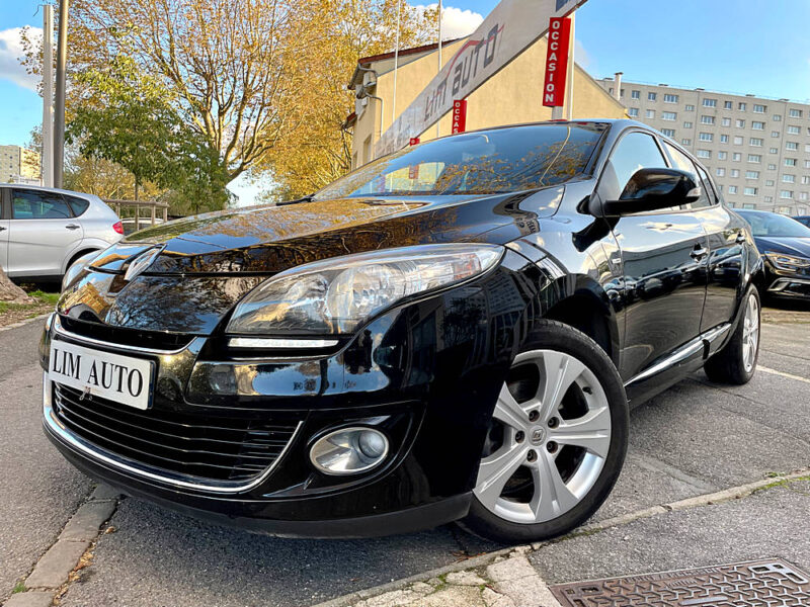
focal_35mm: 26
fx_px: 608
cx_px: 405
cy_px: 304
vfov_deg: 53.1
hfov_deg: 67.3
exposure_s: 1/238
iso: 32
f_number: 1.6
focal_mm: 4.2
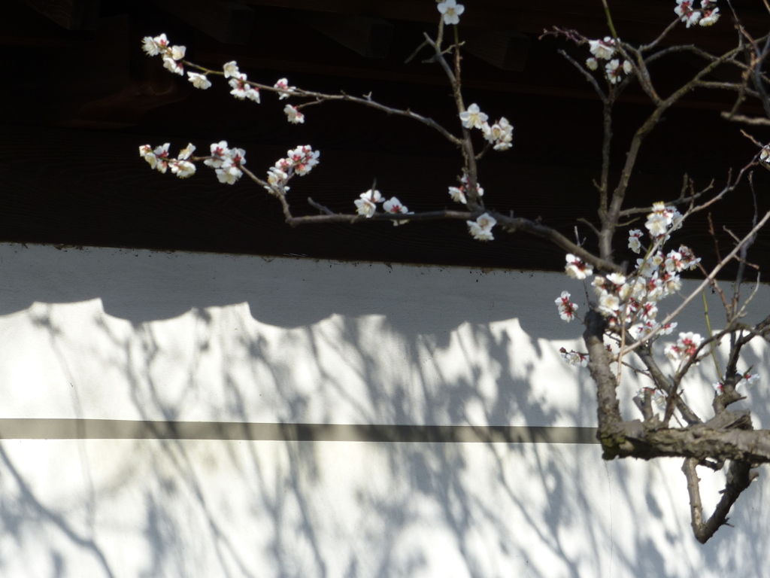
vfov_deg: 8.6
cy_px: 289
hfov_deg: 11.4
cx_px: 385
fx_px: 3848
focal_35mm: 173
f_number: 4
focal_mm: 31.1
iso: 100
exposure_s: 1/640
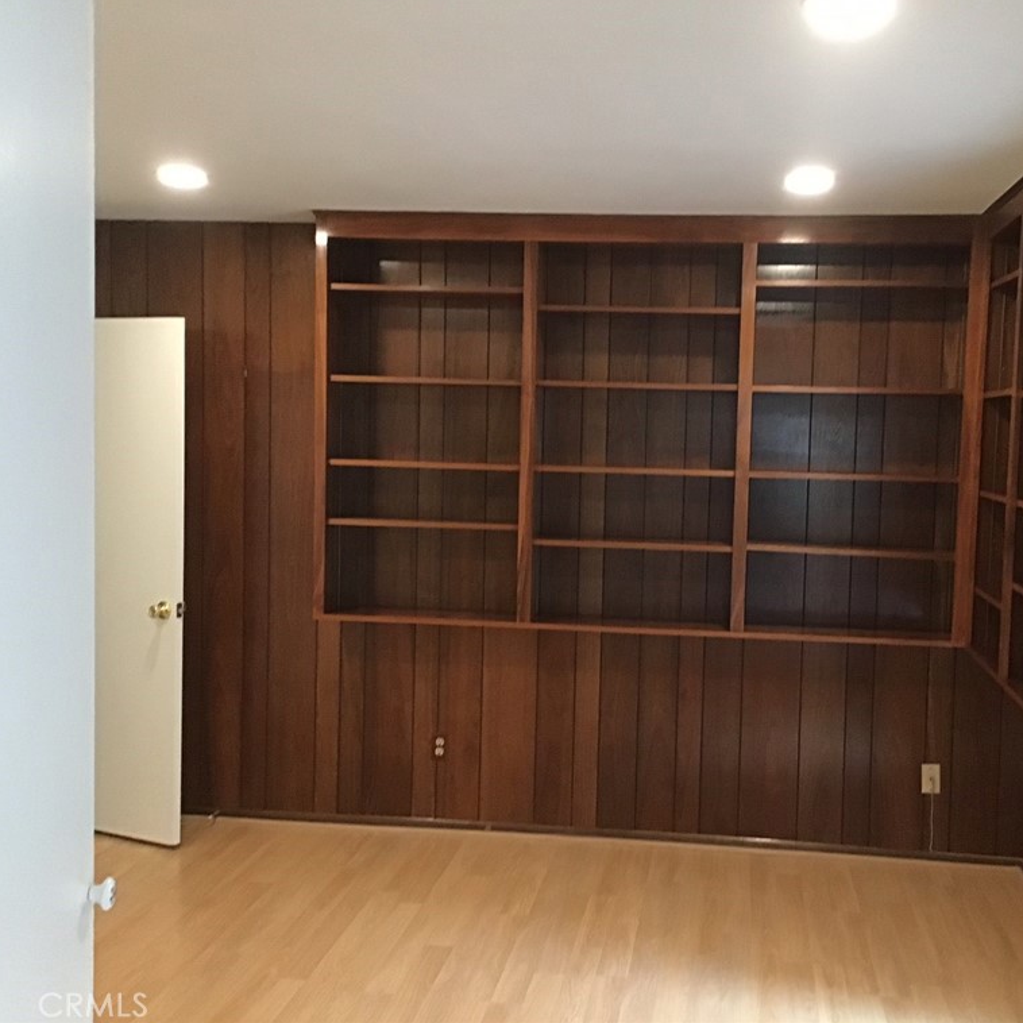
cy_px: 506
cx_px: 614
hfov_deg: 44.7
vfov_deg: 44.9
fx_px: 1237
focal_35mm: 37
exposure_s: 1/17
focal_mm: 3.3
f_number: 2.4
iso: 200
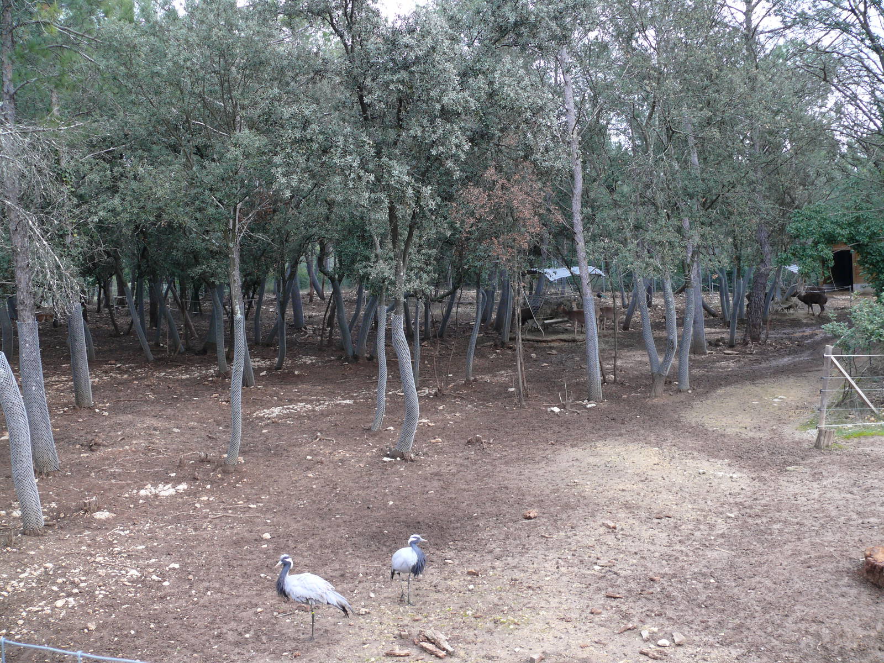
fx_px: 894
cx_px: 442
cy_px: 332
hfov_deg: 52.6
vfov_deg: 40.7
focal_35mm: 35
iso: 100
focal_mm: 7.4
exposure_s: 1/100
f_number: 2.8
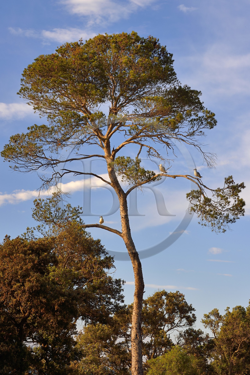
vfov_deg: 28.8
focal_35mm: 70
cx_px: 125
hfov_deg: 19.5
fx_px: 729
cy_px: 188
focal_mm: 70
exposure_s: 1/250
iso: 200
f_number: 10
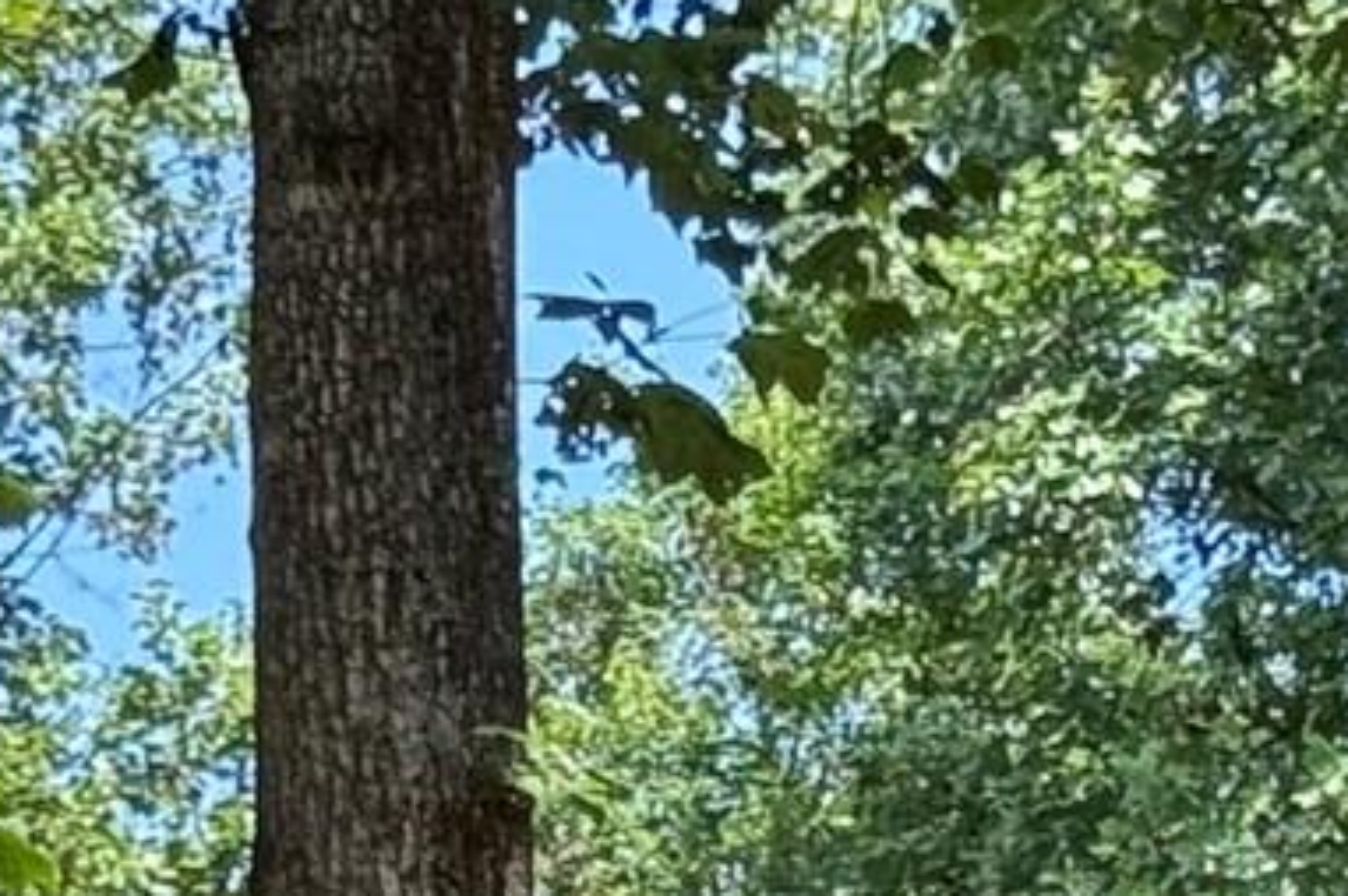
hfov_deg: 7.6
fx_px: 10026
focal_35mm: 268
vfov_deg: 4.9
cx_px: -166
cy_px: 2526
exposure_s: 1/786
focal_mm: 6.76
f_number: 1.78
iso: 80
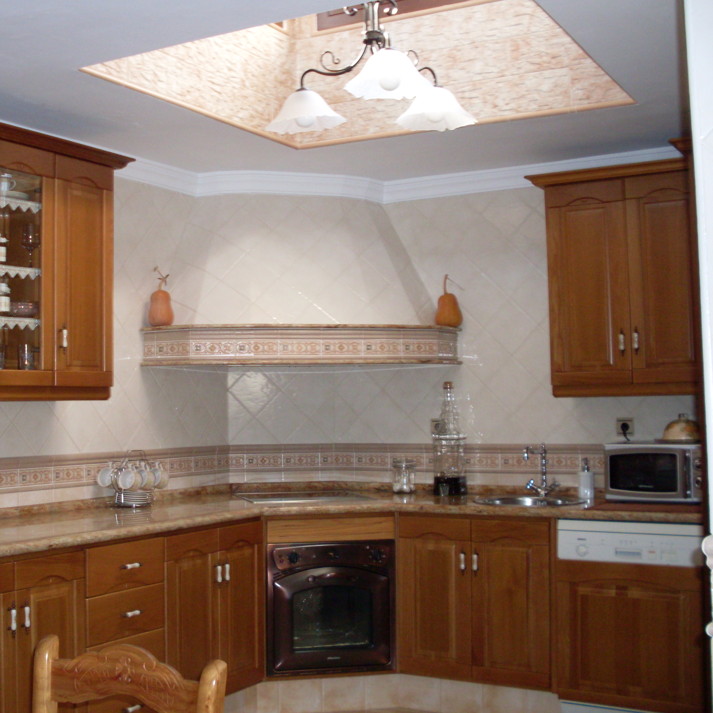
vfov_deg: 37.6
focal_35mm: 45
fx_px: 1049
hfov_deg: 37.2
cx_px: 244
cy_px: 356
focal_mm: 6.3
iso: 160
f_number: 2.8
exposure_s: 1/45
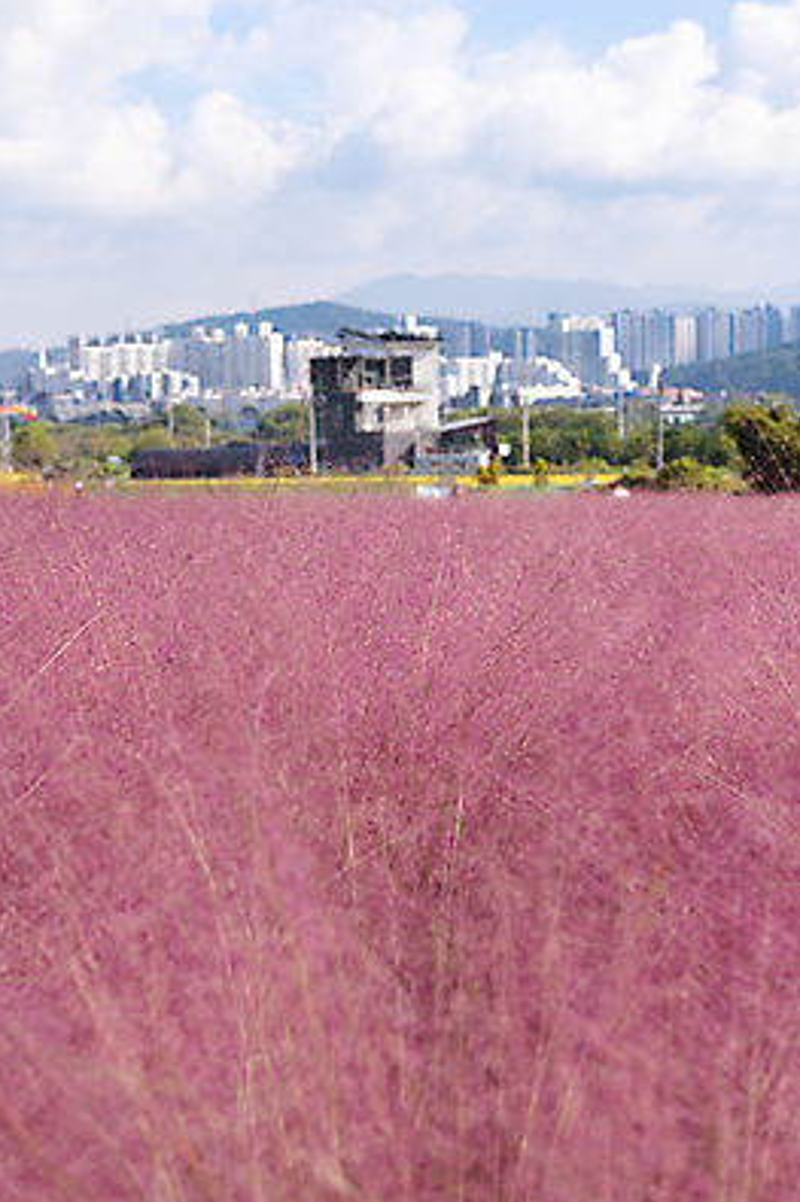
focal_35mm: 71
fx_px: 2369
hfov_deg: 19.2
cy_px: 599
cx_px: 400
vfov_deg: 28.5
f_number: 6.3
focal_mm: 70
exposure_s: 1/500
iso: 100
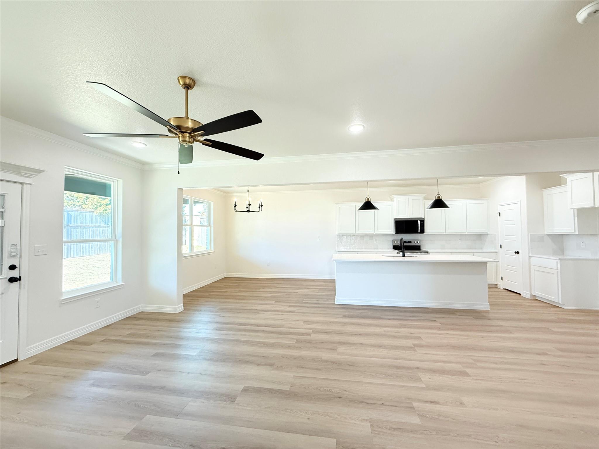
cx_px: 300
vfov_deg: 85.7
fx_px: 242
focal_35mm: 14
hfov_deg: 102.1
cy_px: 224
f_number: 2.2
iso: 400
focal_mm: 2.22
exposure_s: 1/120
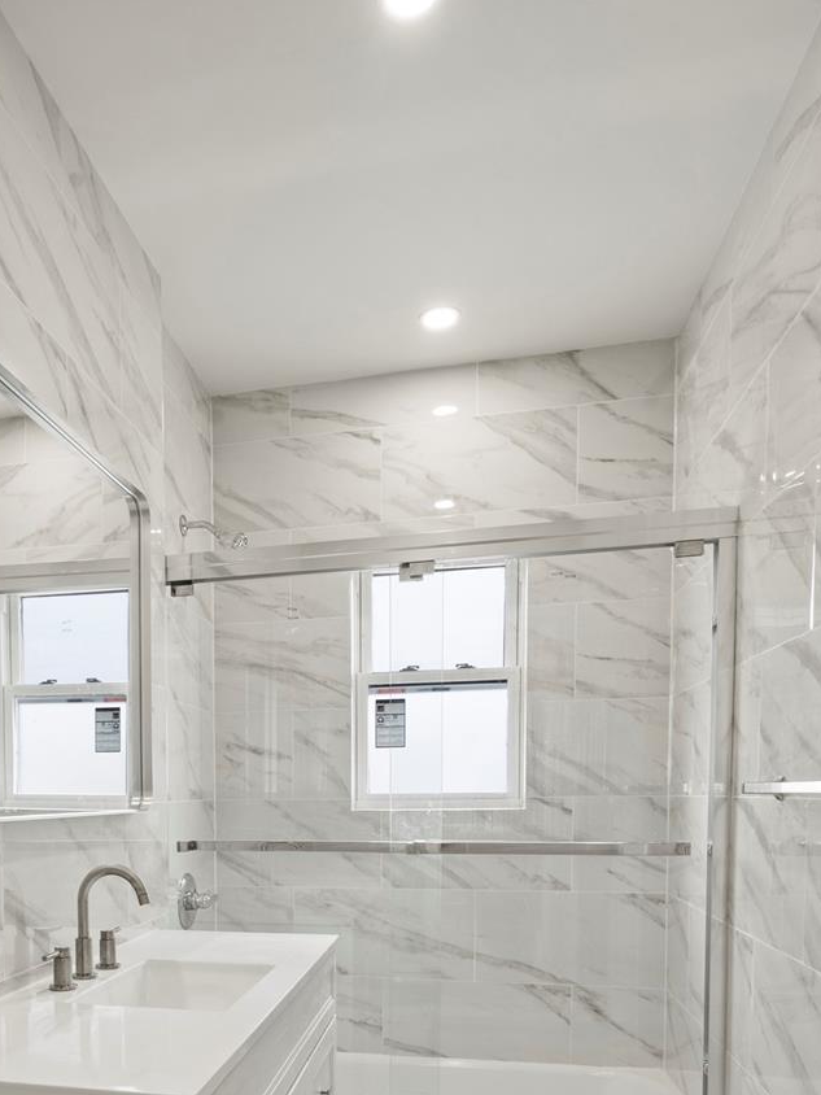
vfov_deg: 59.4
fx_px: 885
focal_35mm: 28
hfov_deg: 48.3
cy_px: 847
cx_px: 233
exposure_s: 1/2.5
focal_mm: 16
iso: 400
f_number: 10
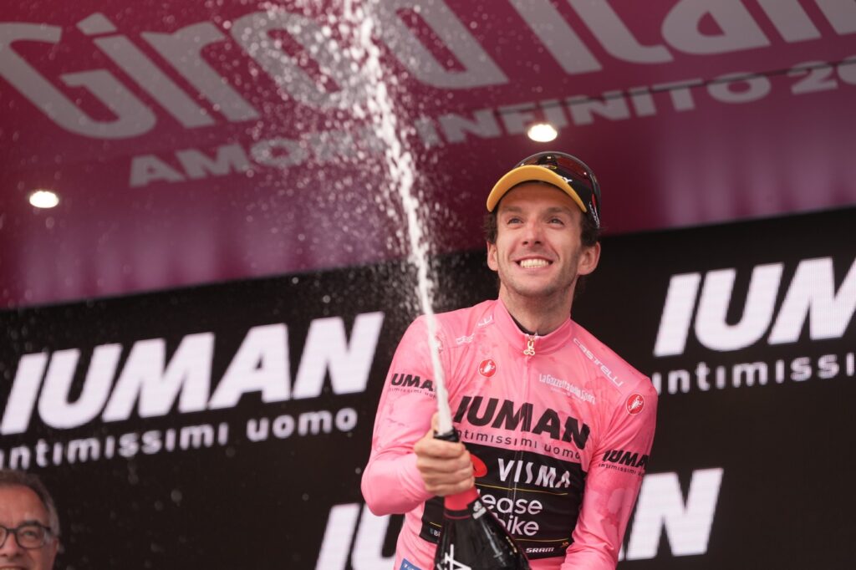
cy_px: 285
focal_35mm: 160
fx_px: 3803
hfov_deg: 12.8
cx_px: 428
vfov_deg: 8.6
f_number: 3.5
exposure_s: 1/500
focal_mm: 160
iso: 400
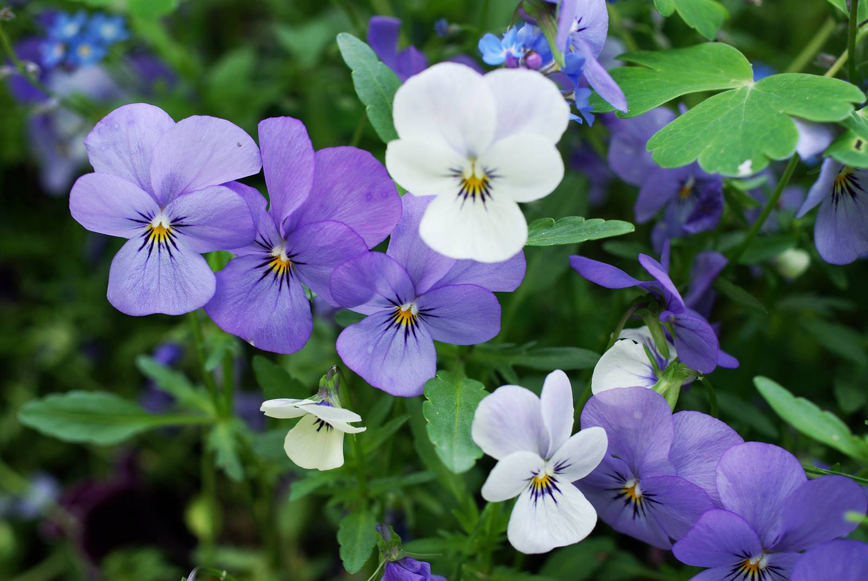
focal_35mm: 52
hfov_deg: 37.8
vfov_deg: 25.8
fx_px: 1267
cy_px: 290
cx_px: 434
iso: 100
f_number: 4.5
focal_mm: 35
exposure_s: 1/125
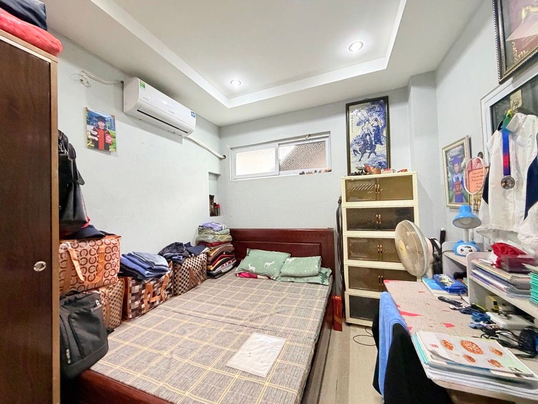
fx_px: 218
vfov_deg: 85.7
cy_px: 202
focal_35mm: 14
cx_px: 269
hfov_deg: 102.1
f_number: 2.2
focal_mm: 2.22
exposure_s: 1/50
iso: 500
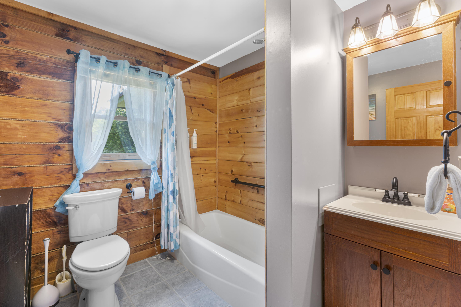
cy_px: 154
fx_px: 192
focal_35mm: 15
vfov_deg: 77.2
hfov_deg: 100.4
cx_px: 230
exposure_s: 3
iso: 320
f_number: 11
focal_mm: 15
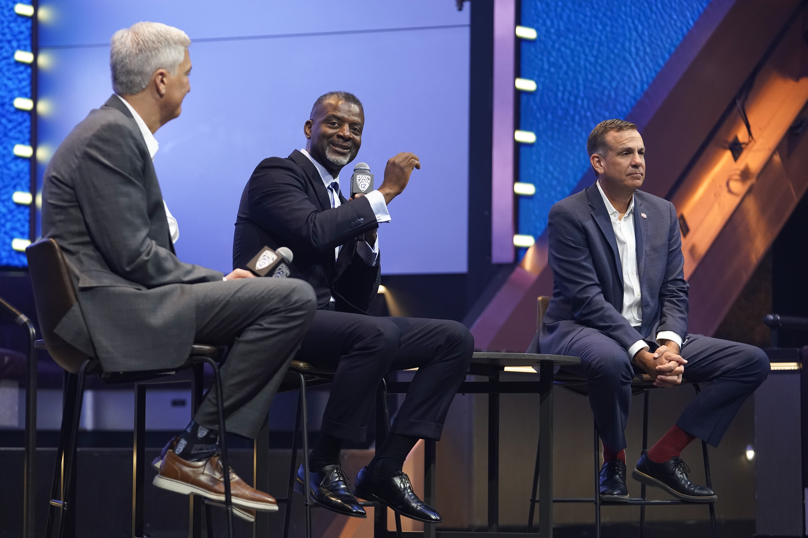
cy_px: 269
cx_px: 404
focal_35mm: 126
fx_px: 2828
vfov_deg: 10.9
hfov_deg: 16.3
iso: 4000
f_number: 3.5
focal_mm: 126
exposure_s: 1/200
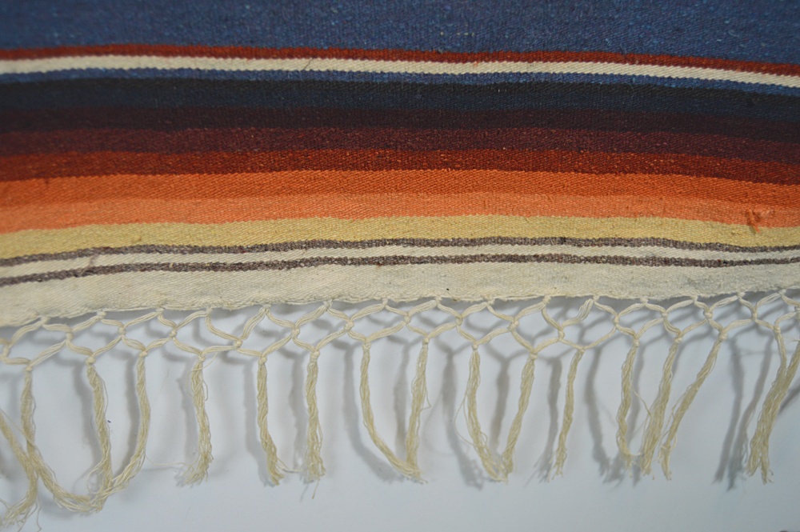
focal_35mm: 34
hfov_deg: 55.1
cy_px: 266
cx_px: 400
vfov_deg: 38.3
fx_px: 766
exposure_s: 1/60
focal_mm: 23
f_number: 3.8
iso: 400
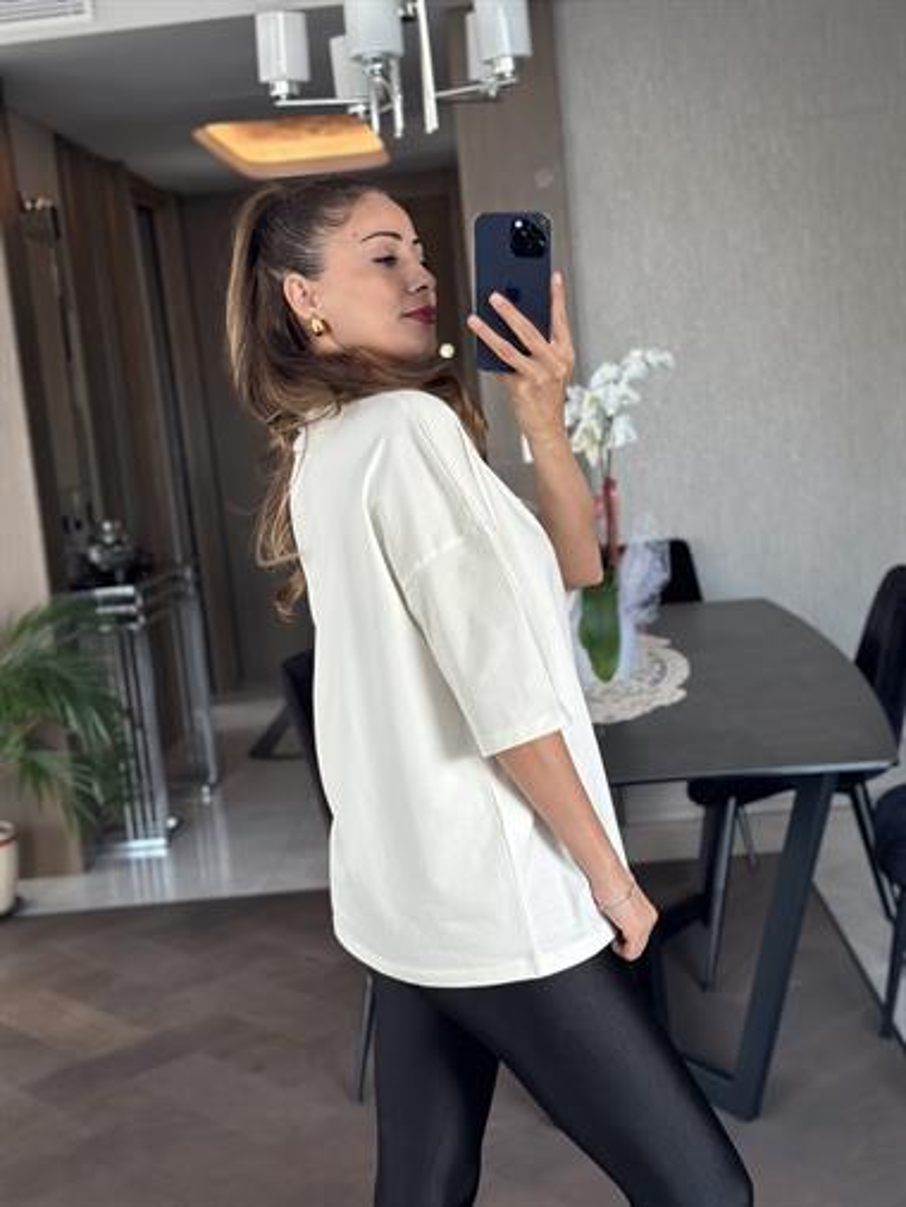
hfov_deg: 30.3
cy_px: 604
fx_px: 1674
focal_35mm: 48
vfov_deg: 39.6
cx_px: 453
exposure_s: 1/60
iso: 125
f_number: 1.78
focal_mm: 6.86
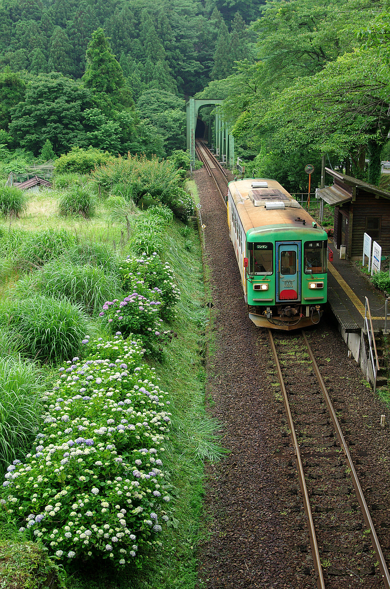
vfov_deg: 46.5
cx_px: 195
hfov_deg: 31.7
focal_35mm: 42
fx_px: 686
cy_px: 294
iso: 400
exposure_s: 1/250
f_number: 5
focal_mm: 28
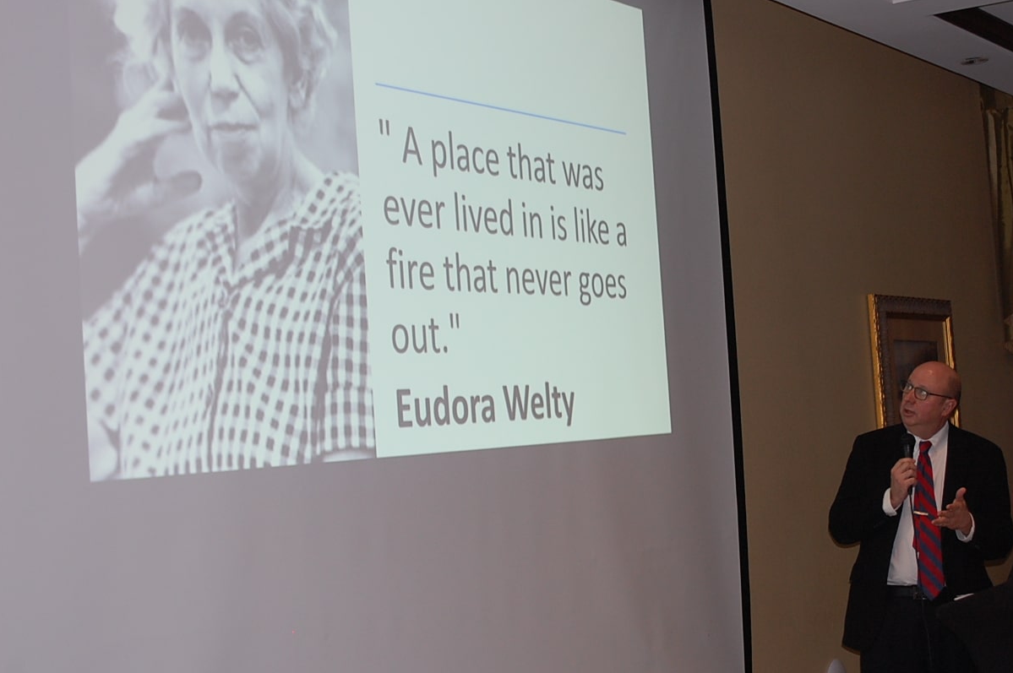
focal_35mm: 64
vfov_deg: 21.2
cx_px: 603
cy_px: 312
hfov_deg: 31.4
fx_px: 1799
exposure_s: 1/60
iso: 400
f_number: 5
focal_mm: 34
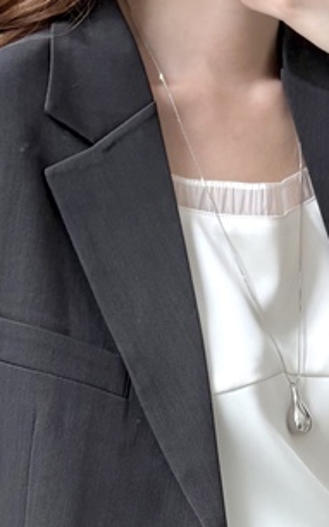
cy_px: 737
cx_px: 195
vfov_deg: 20.5
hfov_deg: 14.5
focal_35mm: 90
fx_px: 1292
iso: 50
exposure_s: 1/120
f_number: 1.6
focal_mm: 5.96
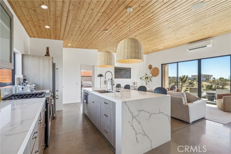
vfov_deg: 73.8
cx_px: 116
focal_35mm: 16
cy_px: 77
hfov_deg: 96.7
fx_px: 103
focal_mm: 16
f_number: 16
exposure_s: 1/125
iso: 3200
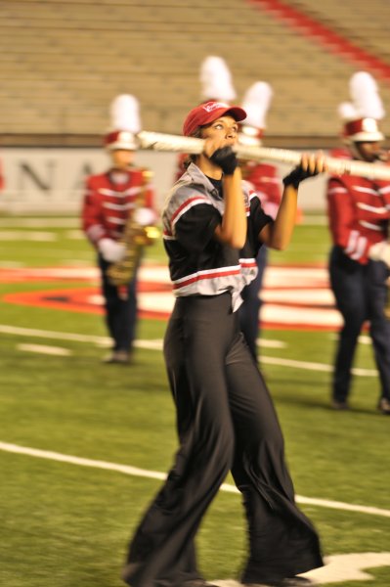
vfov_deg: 10.6
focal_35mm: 195
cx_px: 195
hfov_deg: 7.0
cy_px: 294
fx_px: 3174
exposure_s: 1/60
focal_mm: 130
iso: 360
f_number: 2.8
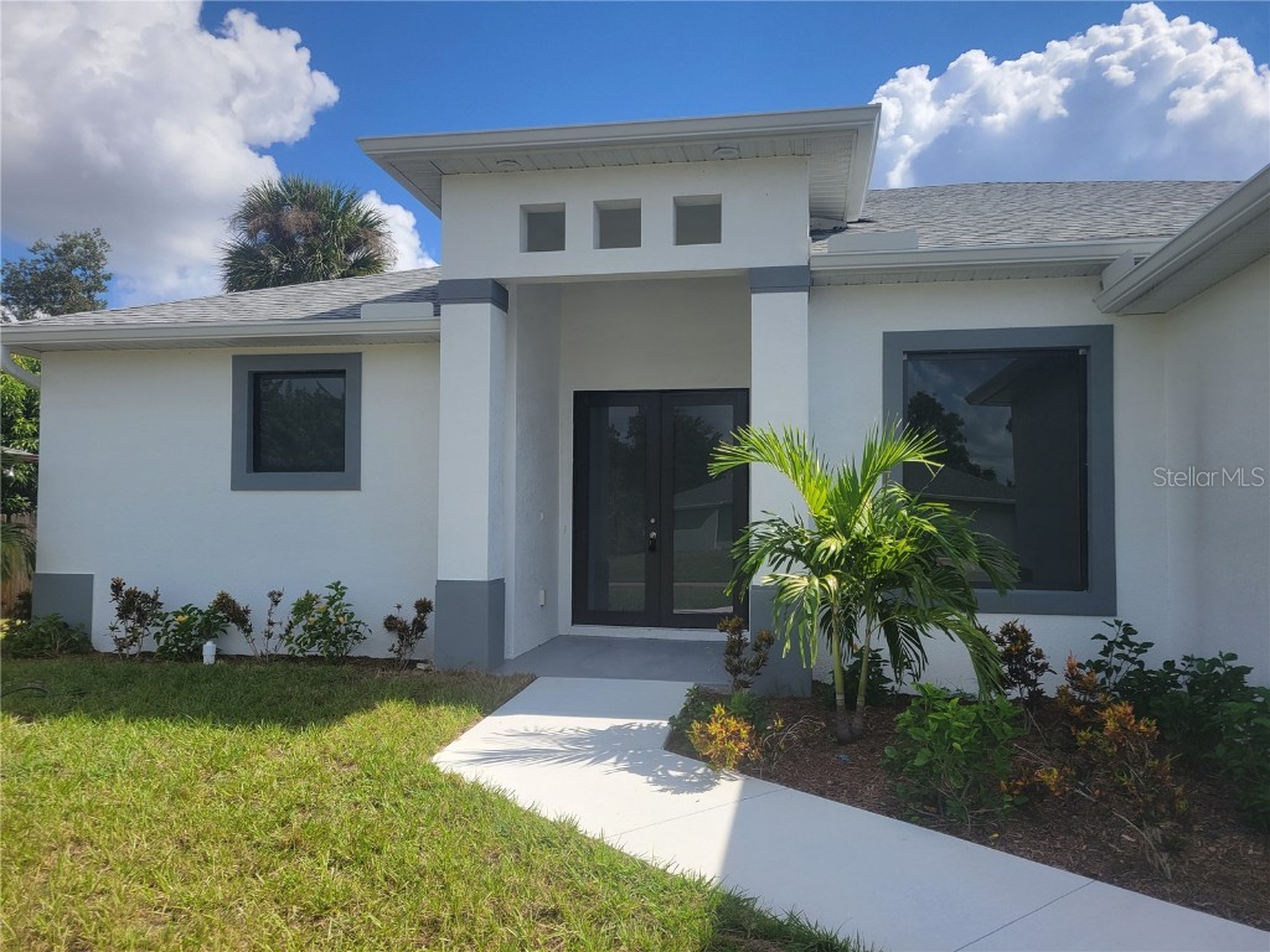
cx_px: 635
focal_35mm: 26
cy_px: 476
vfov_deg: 53.1
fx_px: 954
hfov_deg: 67.3
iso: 40
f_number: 1.8
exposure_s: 1/2423
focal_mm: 5.4
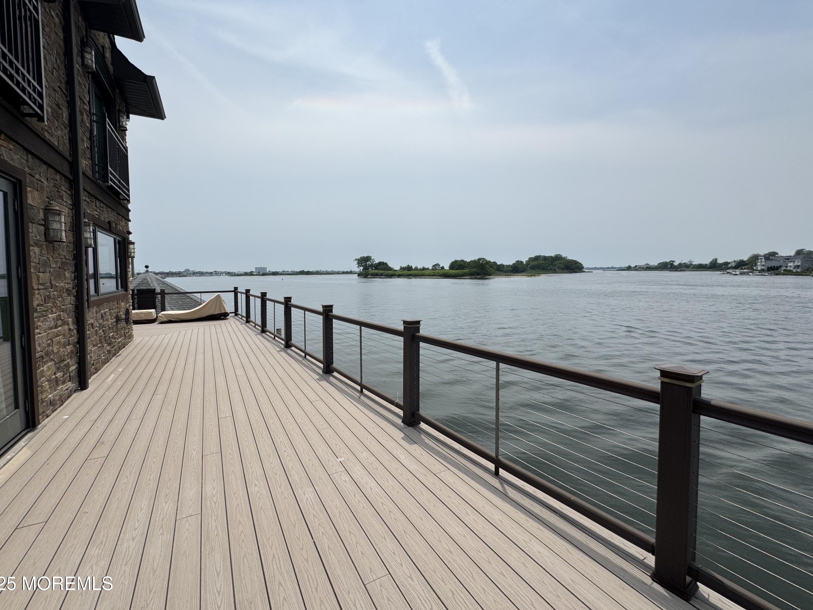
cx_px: 396
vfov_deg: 81.7
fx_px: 352
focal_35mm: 15
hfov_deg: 98.2
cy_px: 287
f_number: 2.2
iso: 40
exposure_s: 1/4132
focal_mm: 2.22
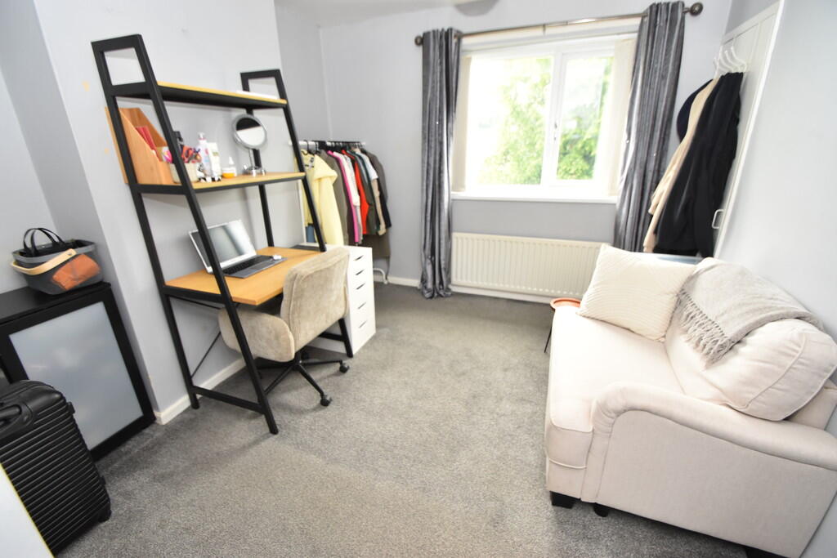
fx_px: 349
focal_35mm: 15
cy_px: 279
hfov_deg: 100.4
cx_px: 418
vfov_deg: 77.3
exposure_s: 1/100
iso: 800
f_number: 5
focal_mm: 10
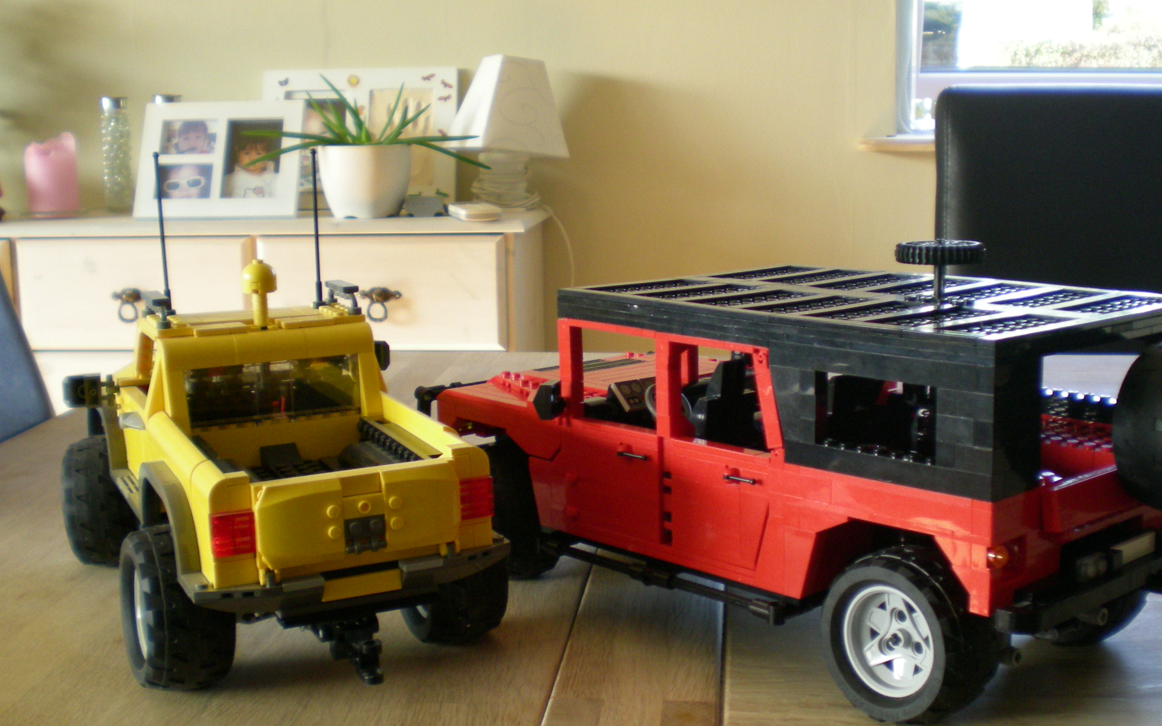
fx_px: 1457
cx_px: 616
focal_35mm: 46
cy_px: 370
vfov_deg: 28.0
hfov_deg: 43.5
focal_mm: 6.3
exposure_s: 1/60.8
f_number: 3.1
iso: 162
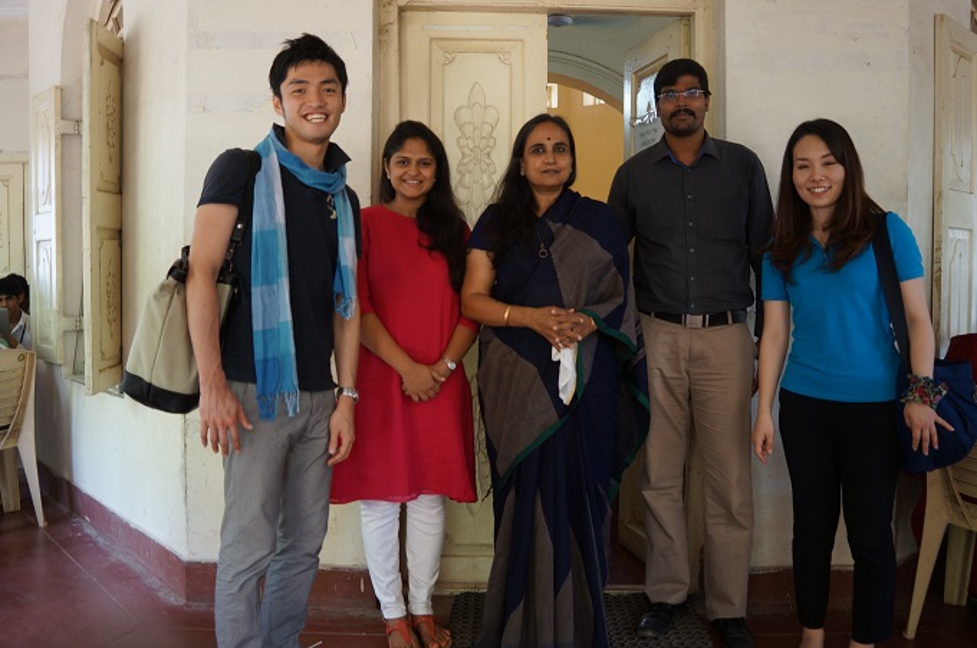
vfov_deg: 43.5
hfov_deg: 62.0
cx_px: 488
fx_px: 813
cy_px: 324
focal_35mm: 30
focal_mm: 20
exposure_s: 1/20
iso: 200
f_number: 2.8
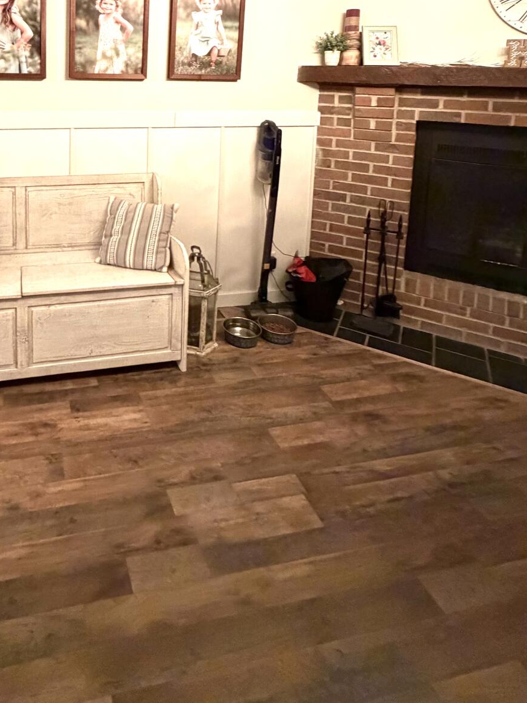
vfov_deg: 64.1
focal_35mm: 24
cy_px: 122
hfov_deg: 53.1
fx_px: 487
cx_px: 107
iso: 800
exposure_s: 1/60
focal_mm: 2.22
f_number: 2.2
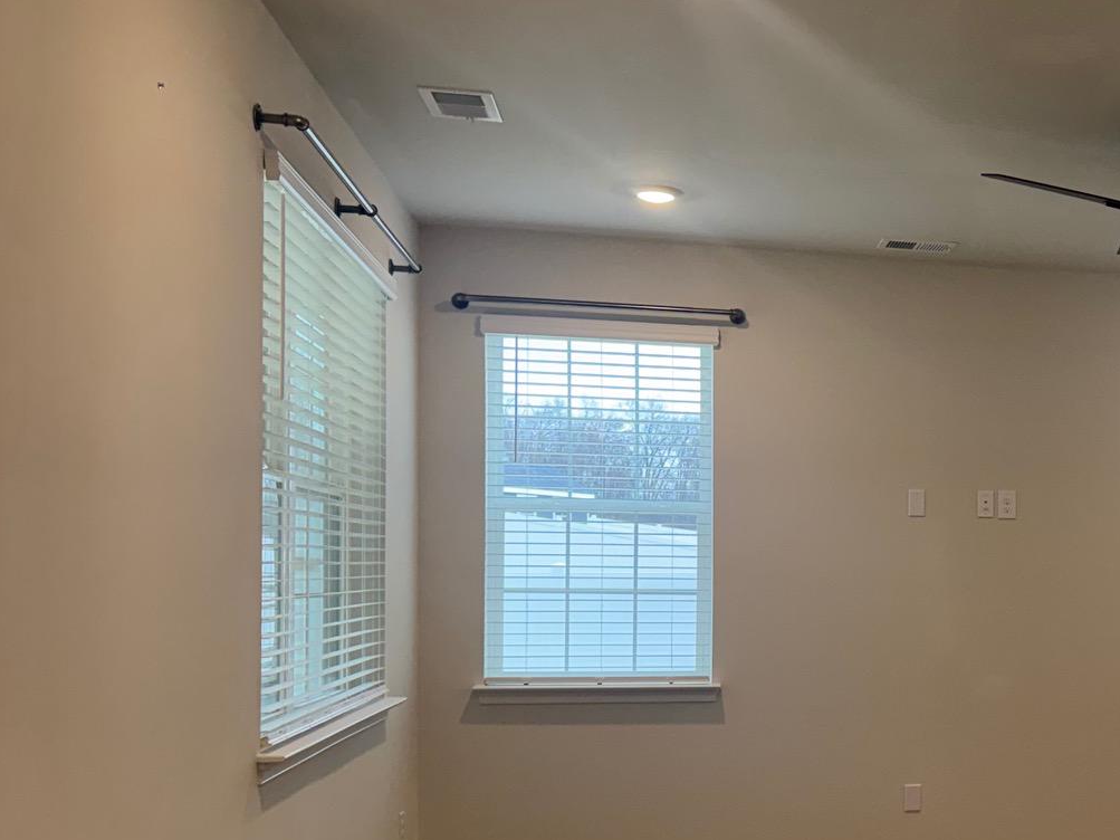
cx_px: 1051
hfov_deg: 36.0
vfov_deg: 29.4
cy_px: 588
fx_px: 1585
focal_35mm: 49
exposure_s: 1/120
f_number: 1.78
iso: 160
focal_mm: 6.76
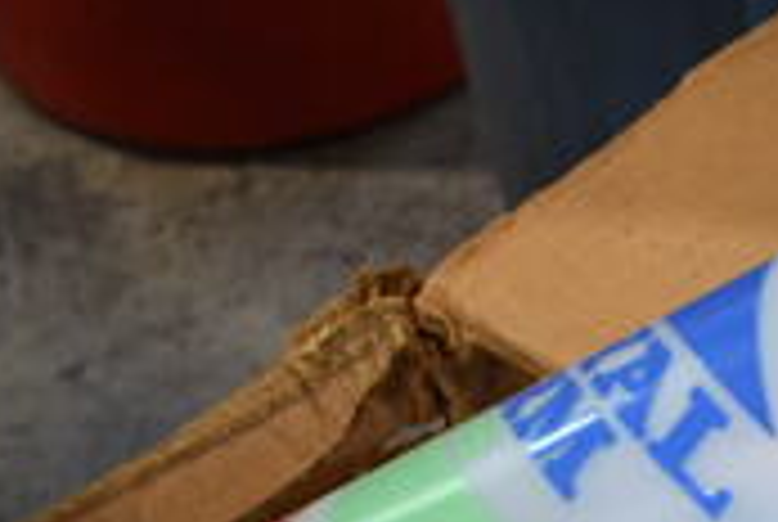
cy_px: 909
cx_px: 809
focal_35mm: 95
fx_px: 2057
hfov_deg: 20.6
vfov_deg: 13.2
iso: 250
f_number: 3.5
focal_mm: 18
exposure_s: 1/30
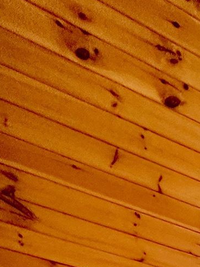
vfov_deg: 20.0
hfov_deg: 15.2
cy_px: 497
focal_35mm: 66
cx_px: 455
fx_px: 508
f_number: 2.2
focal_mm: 2.22
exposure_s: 1/60
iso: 200
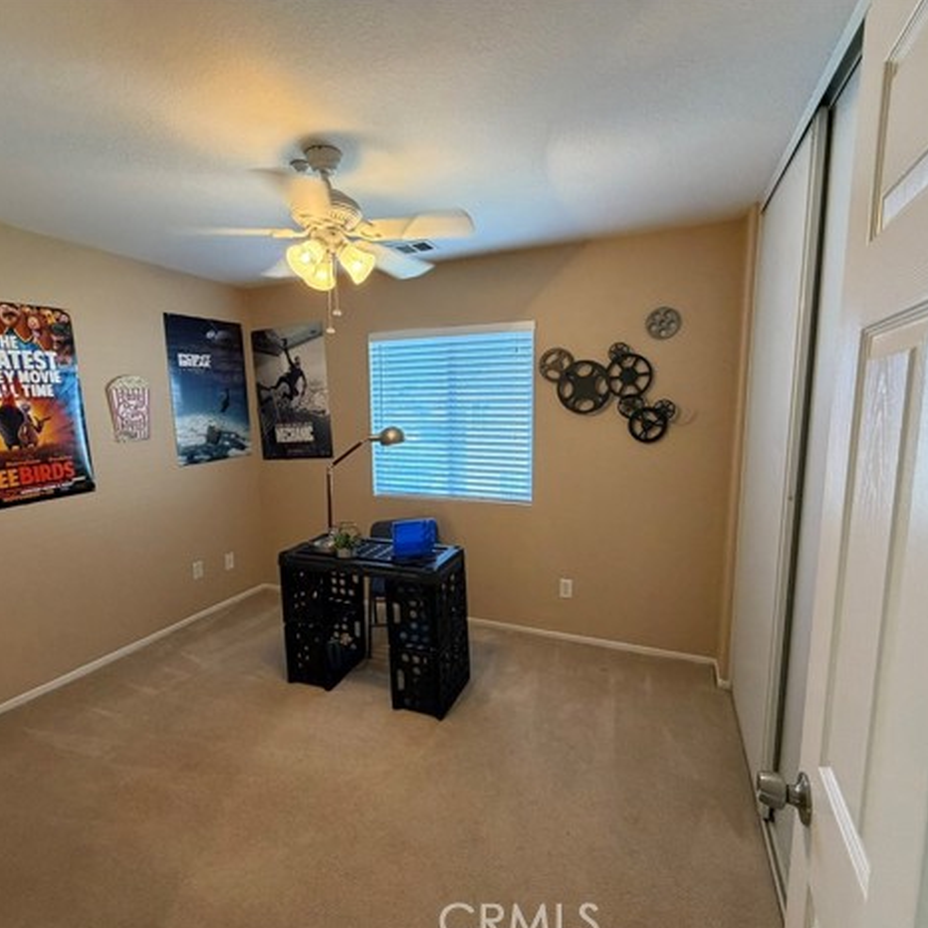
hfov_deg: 83.9
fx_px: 516
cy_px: 472
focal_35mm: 17
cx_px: 436
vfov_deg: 84.0
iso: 320
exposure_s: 1/60
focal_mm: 2.22
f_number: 2.2
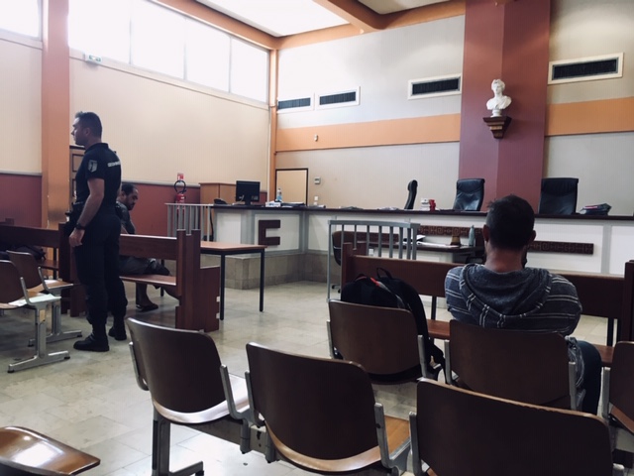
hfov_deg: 61.7
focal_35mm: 29
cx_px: 317
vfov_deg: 48.2
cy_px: 238
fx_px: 531
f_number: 2.2
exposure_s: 1/30
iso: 64
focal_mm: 4.15
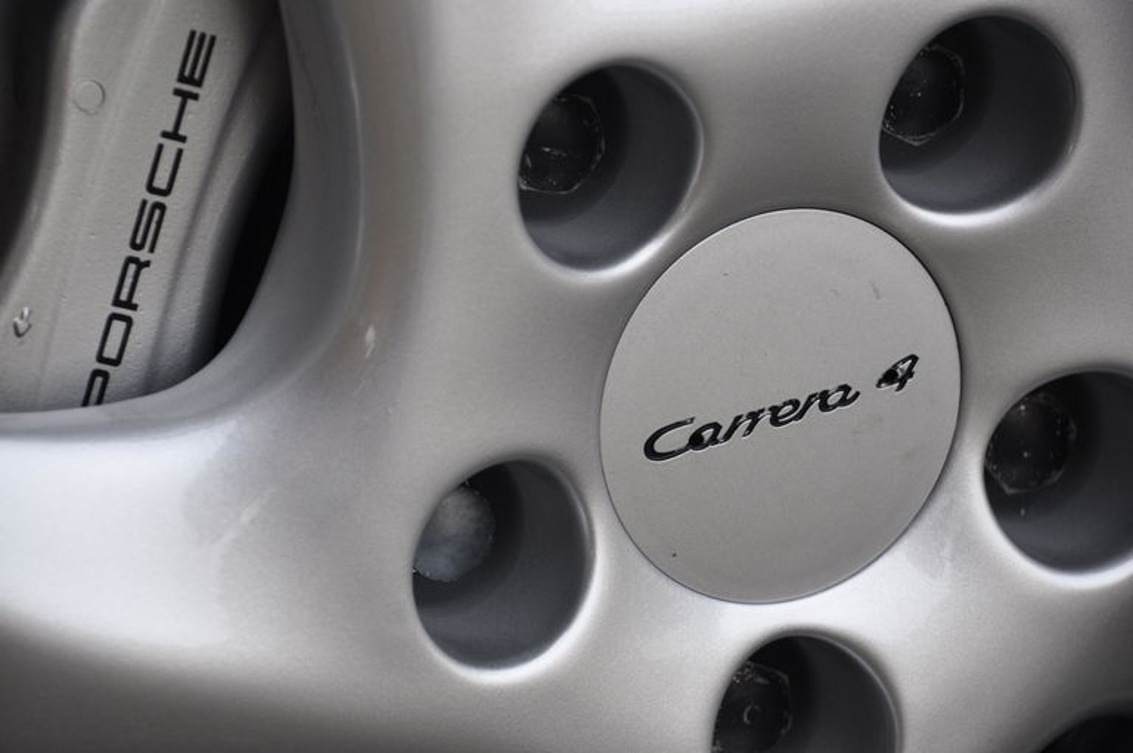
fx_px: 9194
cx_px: 566
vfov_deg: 4.7
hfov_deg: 7.1
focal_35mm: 292
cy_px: 376
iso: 500
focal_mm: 195
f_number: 6.3
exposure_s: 1/160
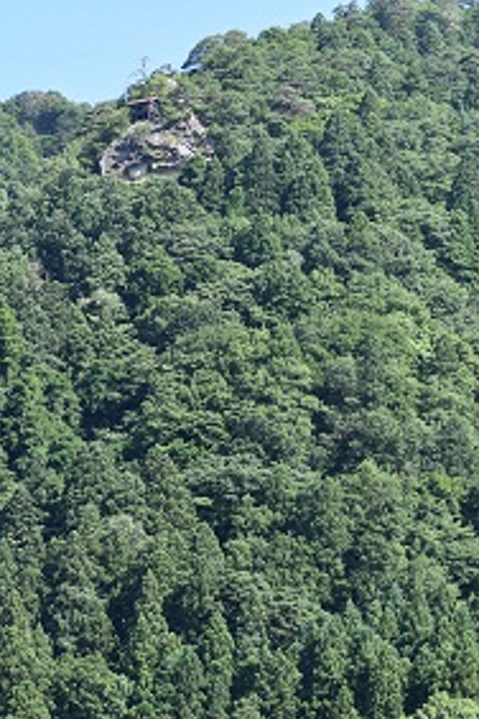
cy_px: 370
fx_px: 2630
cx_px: -71
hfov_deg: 10.3
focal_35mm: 132
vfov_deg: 15.6
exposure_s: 1/250
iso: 360
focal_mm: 55
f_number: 8
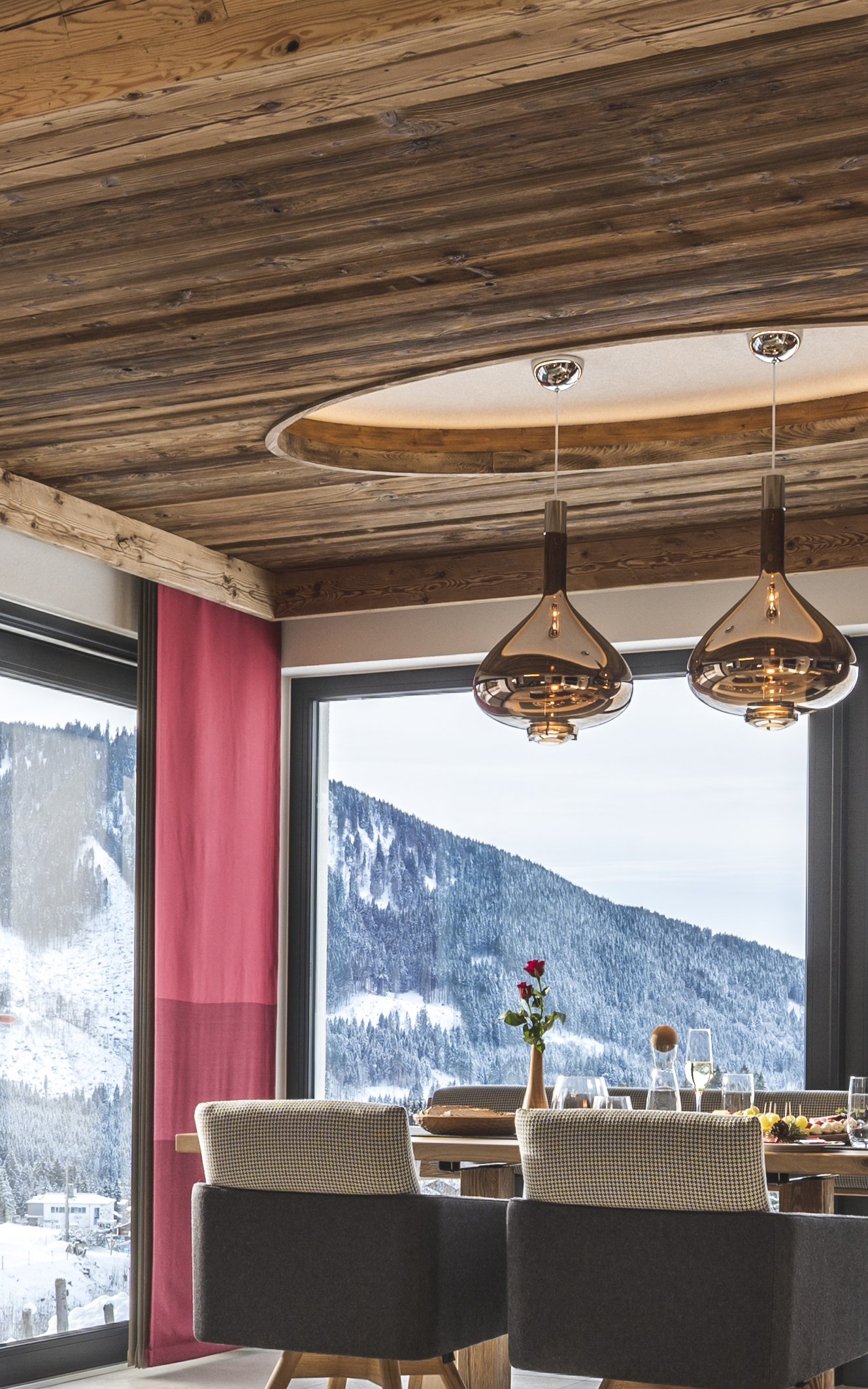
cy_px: 1008
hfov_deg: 22.3
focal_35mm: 58
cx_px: 326
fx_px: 2195
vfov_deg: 34.5
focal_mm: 20
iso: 100
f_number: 11
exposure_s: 1/25
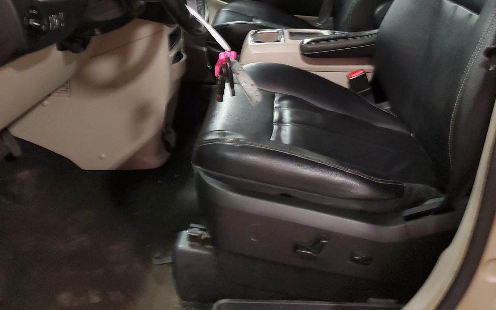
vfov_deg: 33.6
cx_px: 255
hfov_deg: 52.7
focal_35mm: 37
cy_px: 69
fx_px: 500
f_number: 1.5
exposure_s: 1/15
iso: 345
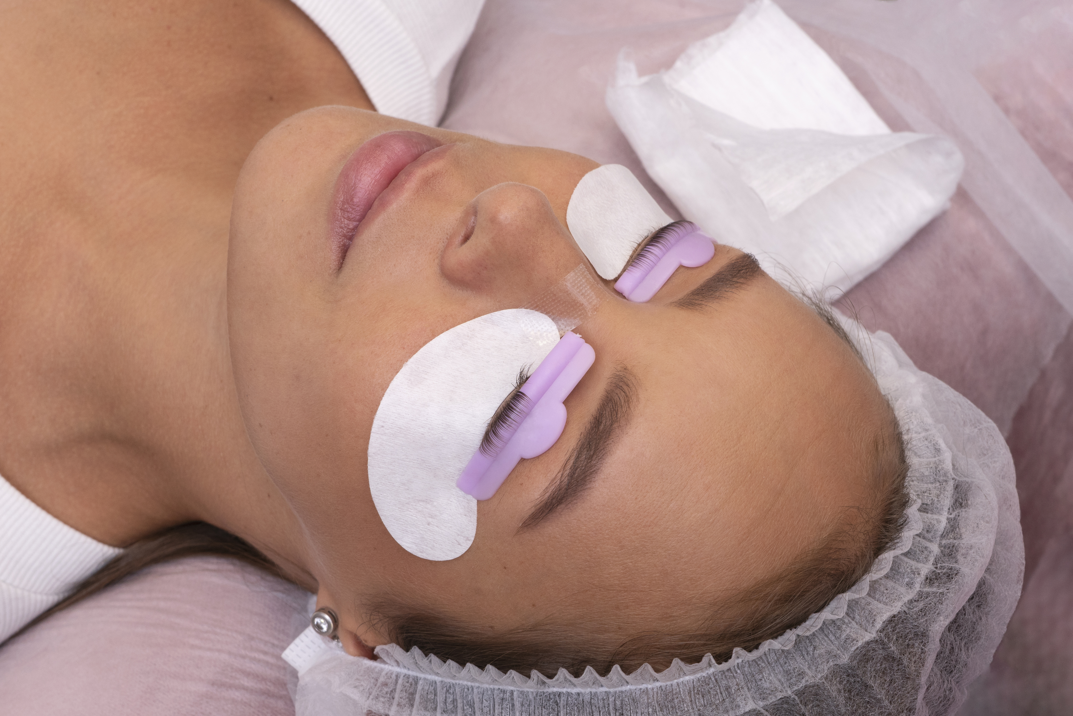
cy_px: 358
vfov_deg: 24.6
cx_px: 536
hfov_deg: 36.2
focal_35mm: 55
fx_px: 1640
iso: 640
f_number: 9
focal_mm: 37
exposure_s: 1/125
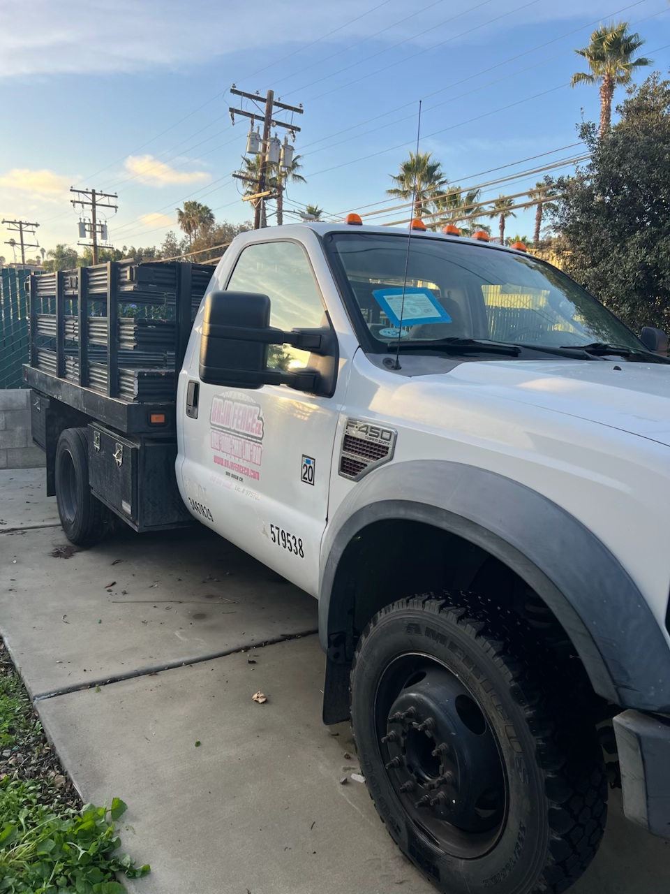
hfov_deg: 53.1
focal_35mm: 26
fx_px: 671
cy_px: 447
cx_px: 335
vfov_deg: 67.3
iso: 50
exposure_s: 1/909
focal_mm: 5.7
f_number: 1.5
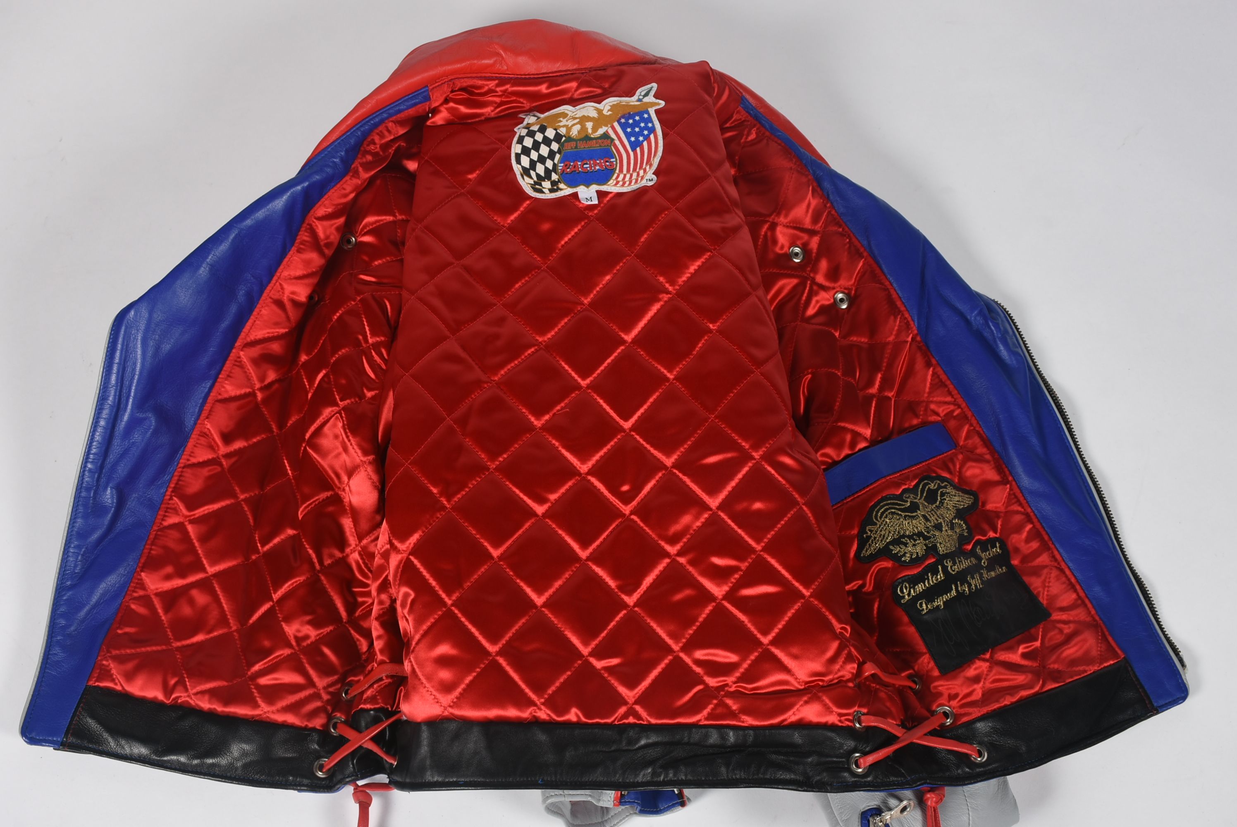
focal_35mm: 52
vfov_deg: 25.8
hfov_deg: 37.8
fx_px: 1805
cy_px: 414
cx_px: 618
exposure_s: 1/125
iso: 200
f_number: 10
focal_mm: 35
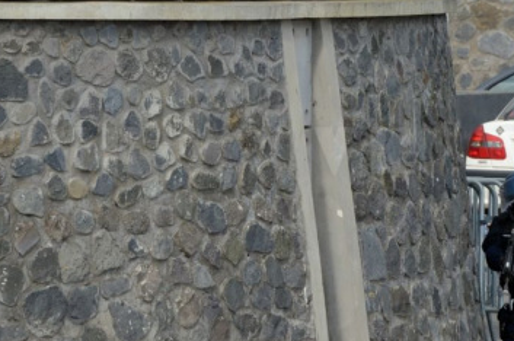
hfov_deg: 3.0
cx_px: 492
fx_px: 9691
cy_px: 195
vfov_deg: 2.0
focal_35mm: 680
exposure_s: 1/800
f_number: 8
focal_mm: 200
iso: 250
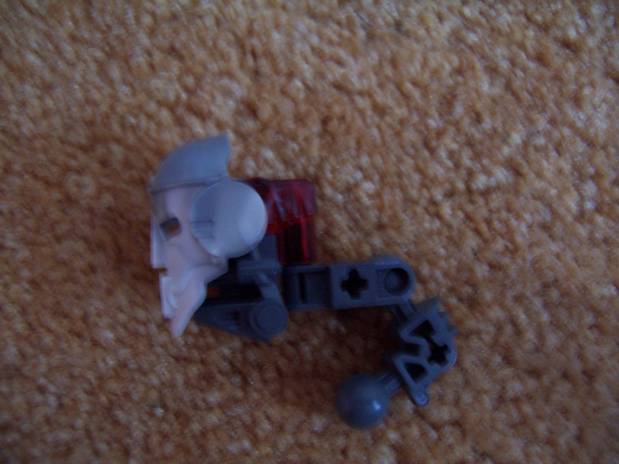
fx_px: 590
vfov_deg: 42.9
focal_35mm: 33
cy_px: 232
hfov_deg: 55.4
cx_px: 310
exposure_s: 1/8
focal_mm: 5.5
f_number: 2.8
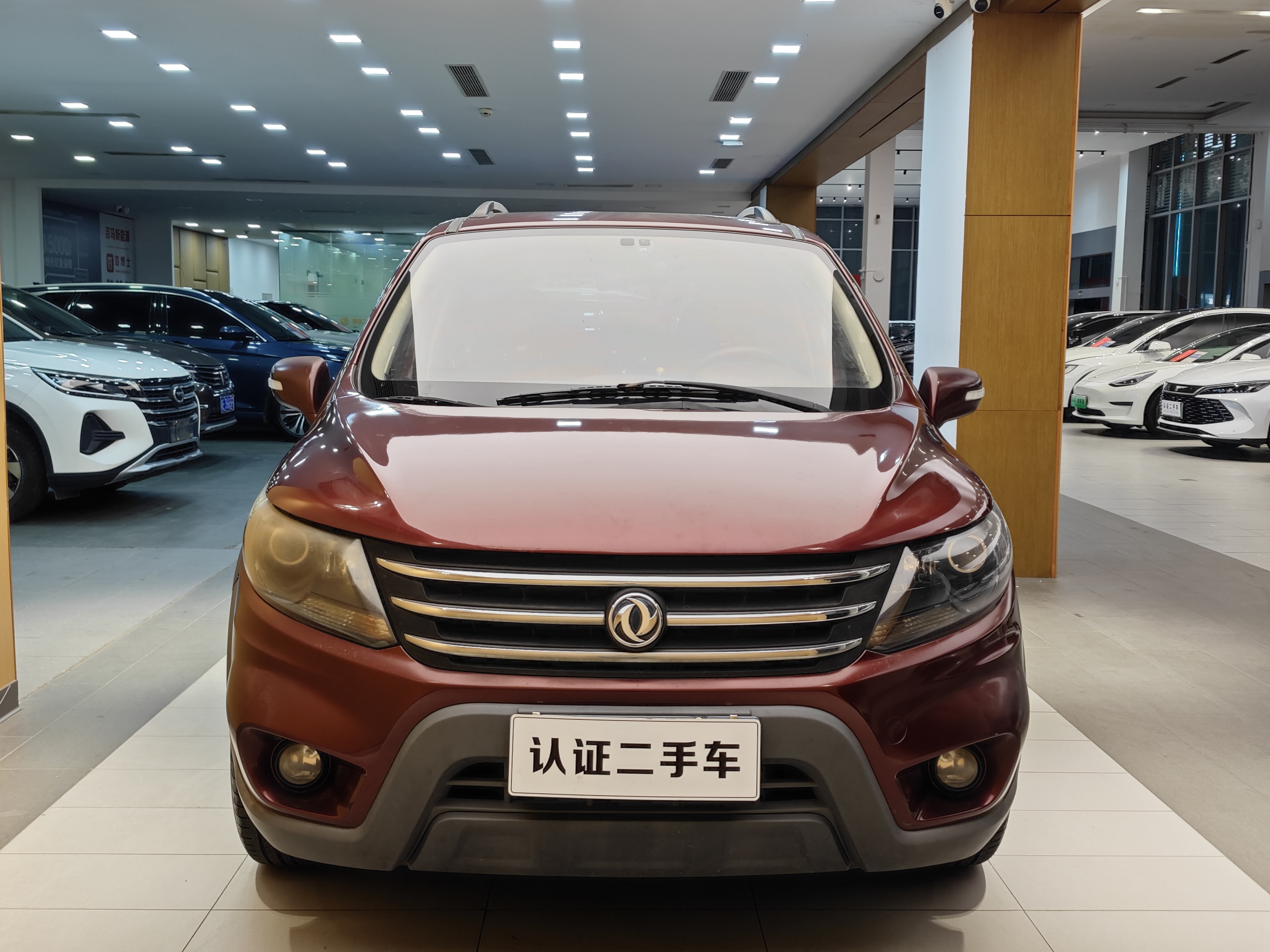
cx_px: 635
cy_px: 476
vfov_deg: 40.7
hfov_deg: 52.6
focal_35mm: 35
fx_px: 1284
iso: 160
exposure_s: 1/100
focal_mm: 8.7
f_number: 1.9
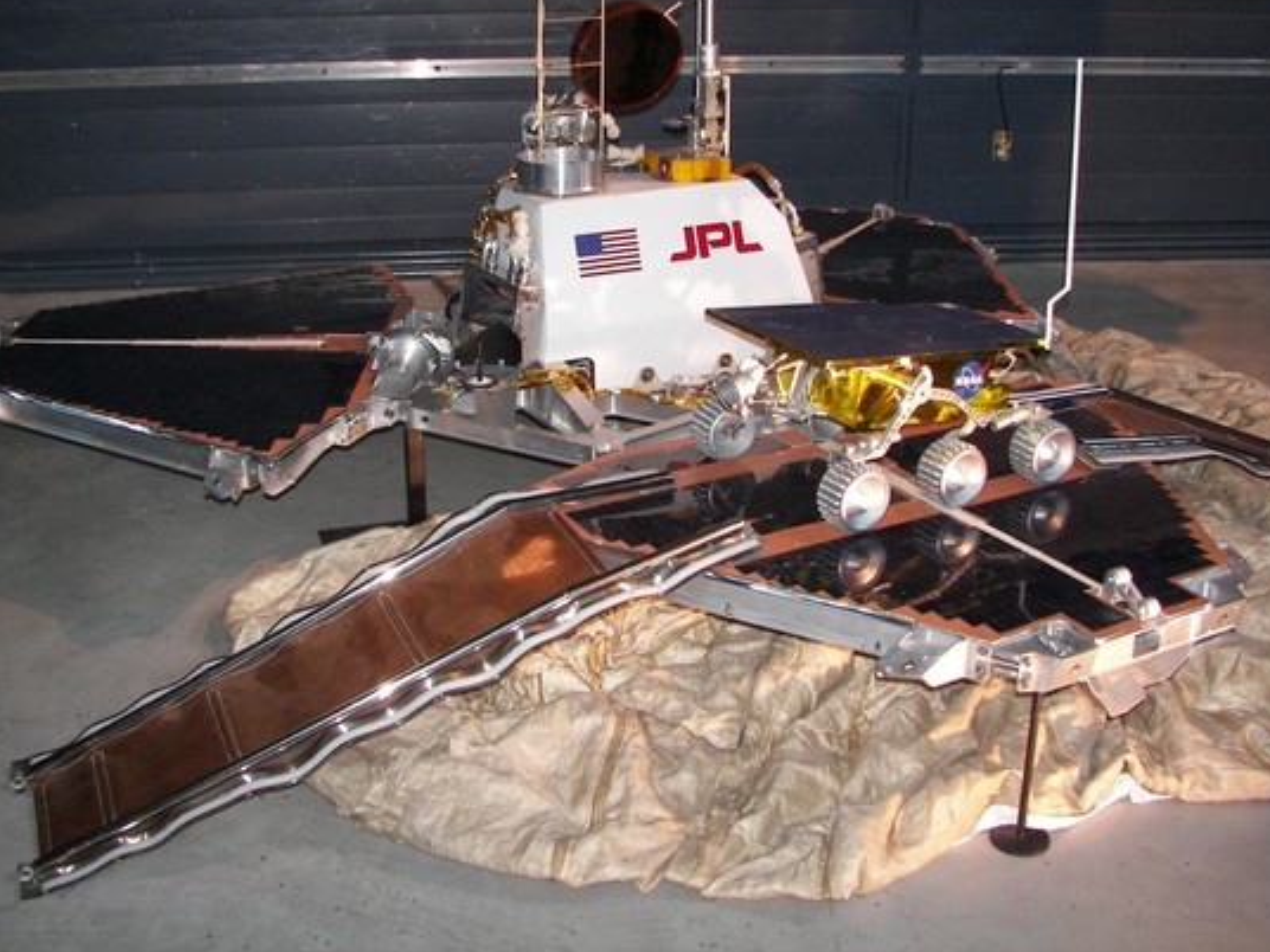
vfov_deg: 33.5
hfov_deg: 43.8
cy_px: 388
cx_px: 621
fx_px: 1578
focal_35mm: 43
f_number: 2.8
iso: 160
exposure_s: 1/30
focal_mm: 6
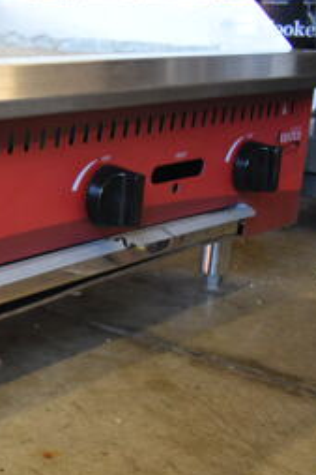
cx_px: -224
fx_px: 857
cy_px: 299
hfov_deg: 17.6
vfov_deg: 30.8
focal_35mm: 65
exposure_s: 1/125
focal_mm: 18
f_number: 3.5
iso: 1250
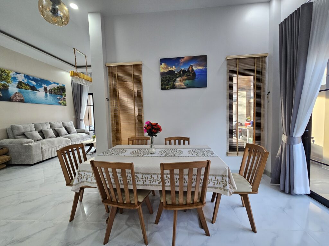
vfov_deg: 89.9
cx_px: 164
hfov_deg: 106.2
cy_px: 123
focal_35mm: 13
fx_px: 124
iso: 200
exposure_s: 1/60
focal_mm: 2.2
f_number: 2.2
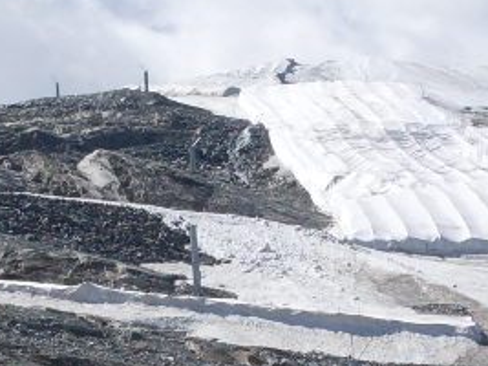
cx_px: 181
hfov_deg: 13.5
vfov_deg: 10.1
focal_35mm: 146
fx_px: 2057
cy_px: 331
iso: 80
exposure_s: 1/350
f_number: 8.4
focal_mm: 6.3
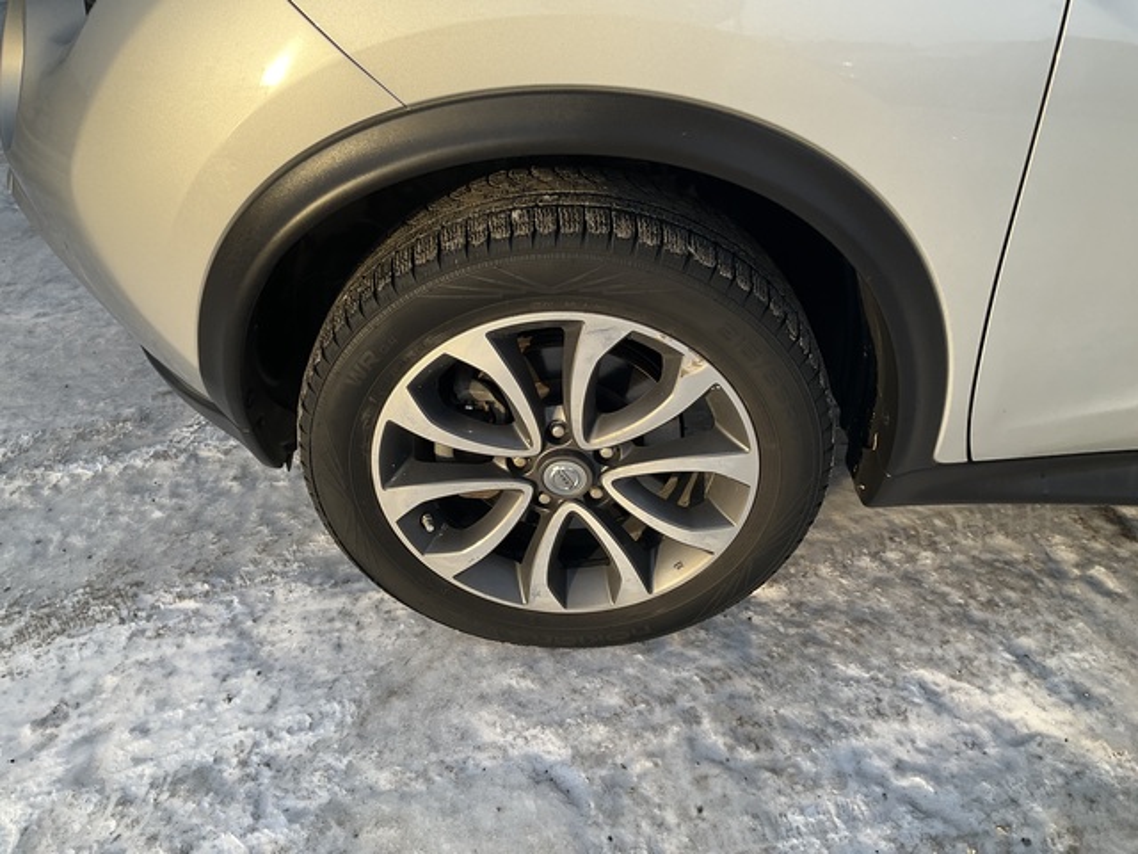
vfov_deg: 48.2
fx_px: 953
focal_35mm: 29
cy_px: 427
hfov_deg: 61.7
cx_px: 569
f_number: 1.8
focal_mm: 3
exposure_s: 1/406
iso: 25
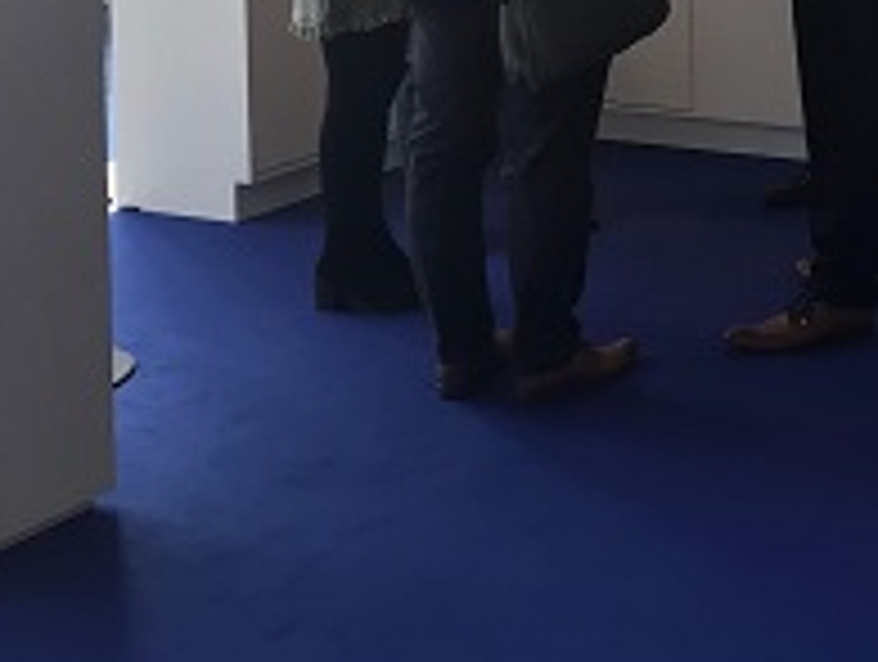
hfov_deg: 20.5
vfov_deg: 15.9
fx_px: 2185
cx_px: 1180
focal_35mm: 86
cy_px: -315
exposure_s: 1/160
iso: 20
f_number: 1.8
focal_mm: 3.99
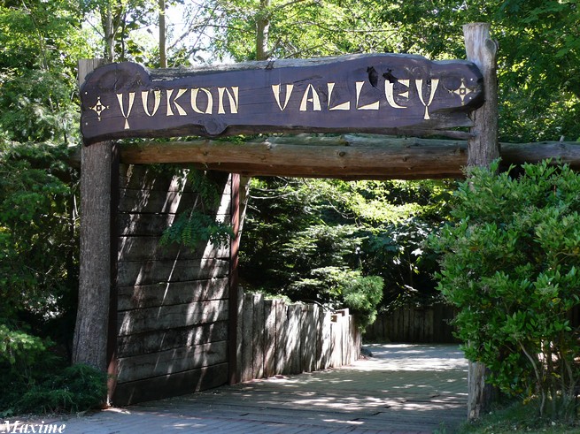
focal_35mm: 75
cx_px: 290
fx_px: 1256
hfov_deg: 26.0
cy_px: 217
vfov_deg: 19.6
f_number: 3.2
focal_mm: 11.4
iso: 100
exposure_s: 1/100
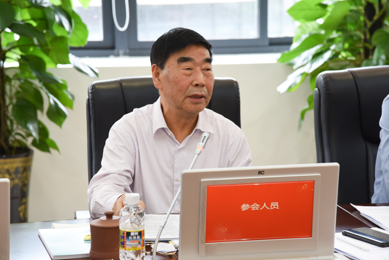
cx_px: 194
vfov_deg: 11.4
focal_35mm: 120
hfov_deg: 17.1
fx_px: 1297
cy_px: 130
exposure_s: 1/80
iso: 1000
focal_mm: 120
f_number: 5.6
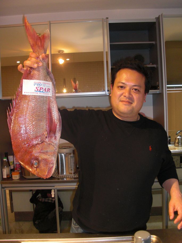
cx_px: 91
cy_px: 122
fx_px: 252
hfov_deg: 39.7
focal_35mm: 36
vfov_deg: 51.4
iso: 200
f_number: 2.8
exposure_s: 1/30
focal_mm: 6.3
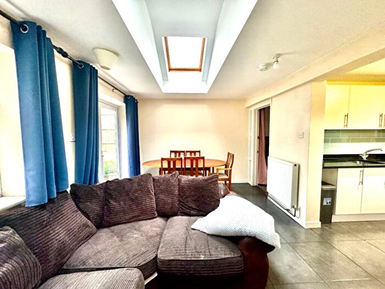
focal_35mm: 14
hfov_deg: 102.1
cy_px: 144
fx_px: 156
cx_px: 192
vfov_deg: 85.7
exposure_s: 1/50
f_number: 2.2
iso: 640
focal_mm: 2.22
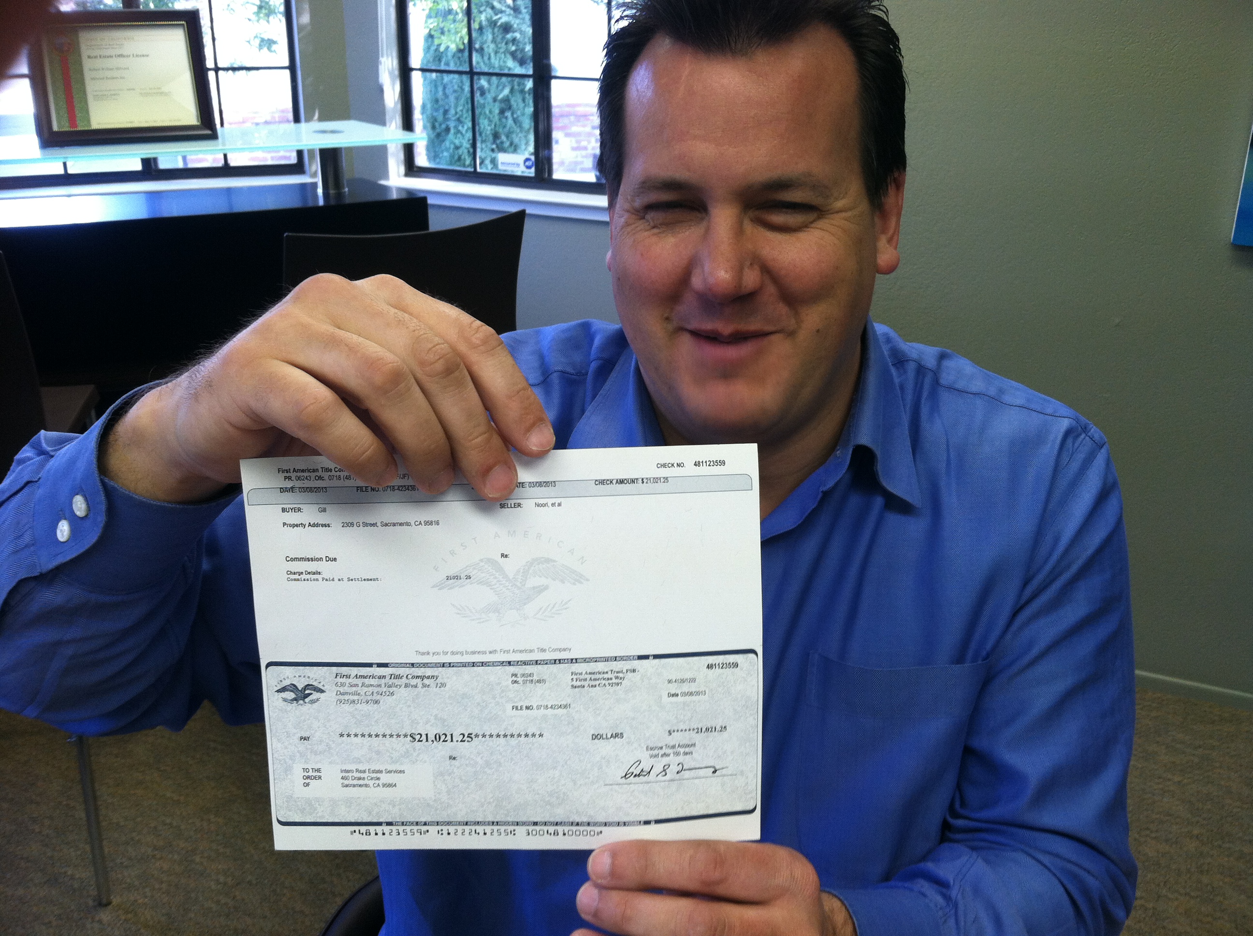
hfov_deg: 52.7
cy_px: 468
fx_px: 1265
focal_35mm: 35
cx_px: 626
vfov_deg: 40.6
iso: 80
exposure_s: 1/25
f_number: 2.8
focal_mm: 3.85
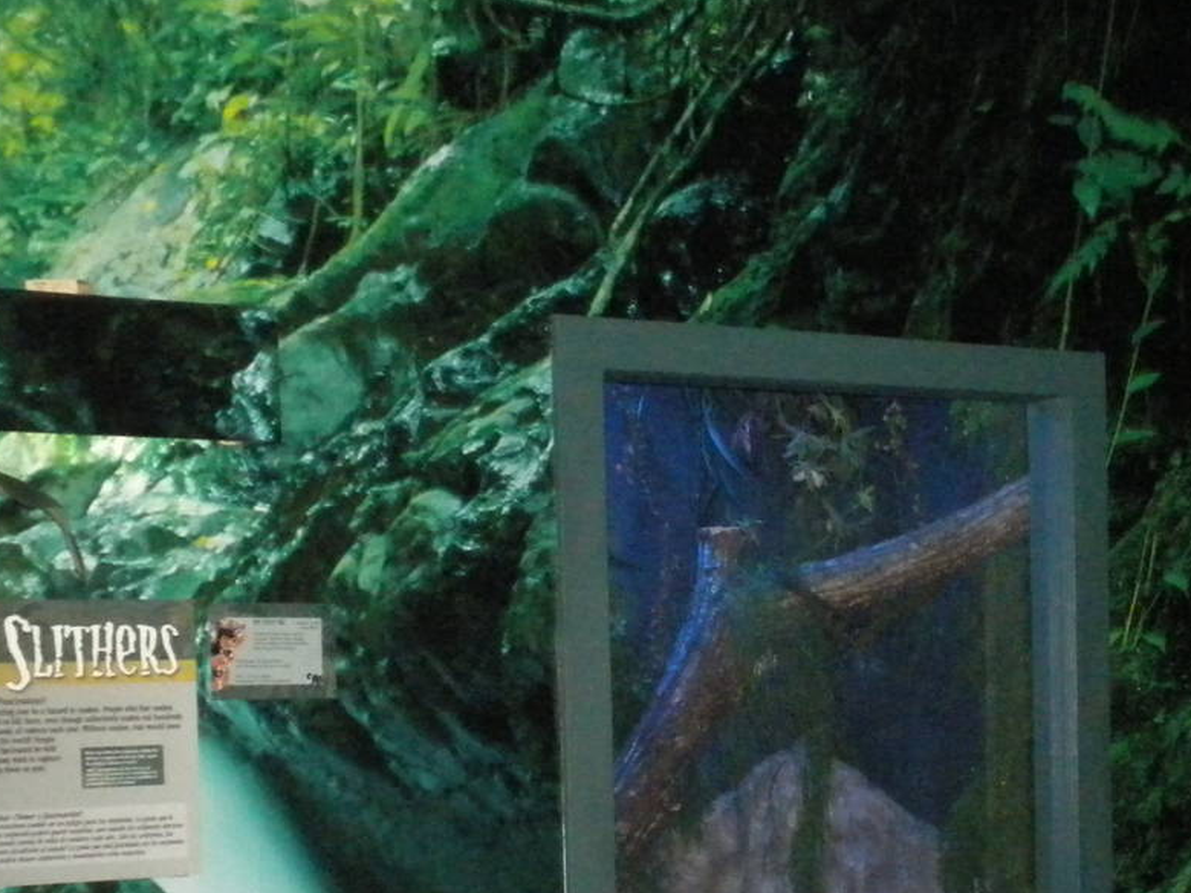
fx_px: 2614
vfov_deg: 19.2
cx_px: 933
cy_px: 739
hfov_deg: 25.3
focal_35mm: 76
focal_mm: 6.6
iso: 800
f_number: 3.5
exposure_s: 1/30
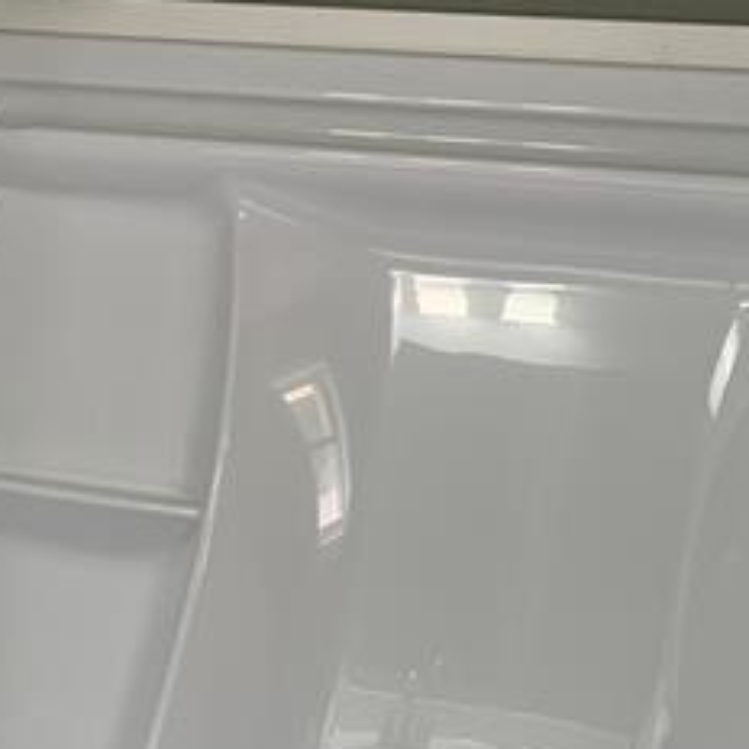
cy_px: 1001
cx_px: 187
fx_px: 1860
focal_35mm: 76
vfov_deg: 20.6
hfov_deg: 22.5
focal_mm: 4.25
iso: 100
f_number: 1.8
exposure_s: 1/60
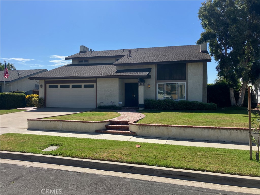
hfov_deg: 63.4
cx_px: 130
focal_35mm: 28
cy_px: 98
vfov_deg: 49.7
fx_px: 210
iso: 32
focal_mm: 3.99
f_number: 1.8
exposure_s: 1/2433
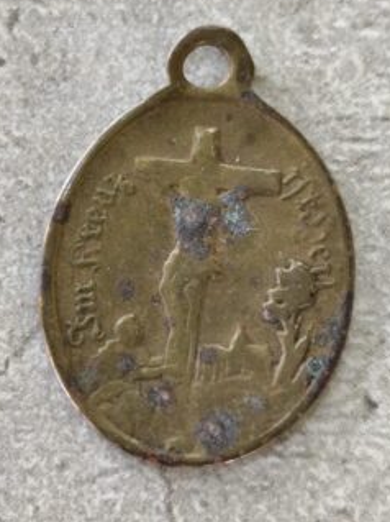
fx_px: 1760
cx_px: 211
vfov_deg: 16.8
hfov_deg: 12.6
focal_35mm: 117
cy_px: 251
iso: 1000
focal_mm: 6.19
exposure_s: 1/25
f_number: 1.65
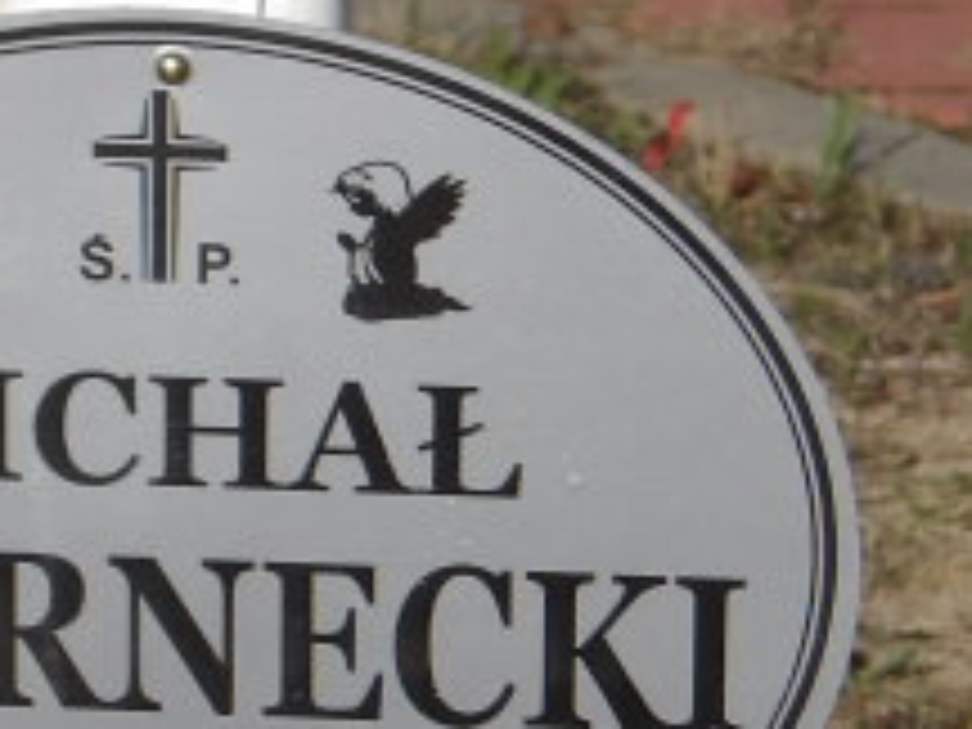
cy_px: 675
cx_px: 166
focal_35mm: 320
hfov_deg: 6.2
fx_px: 8985
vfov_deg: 4.6
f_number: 6.6
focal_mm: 19.6
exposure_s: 1/607
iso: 100
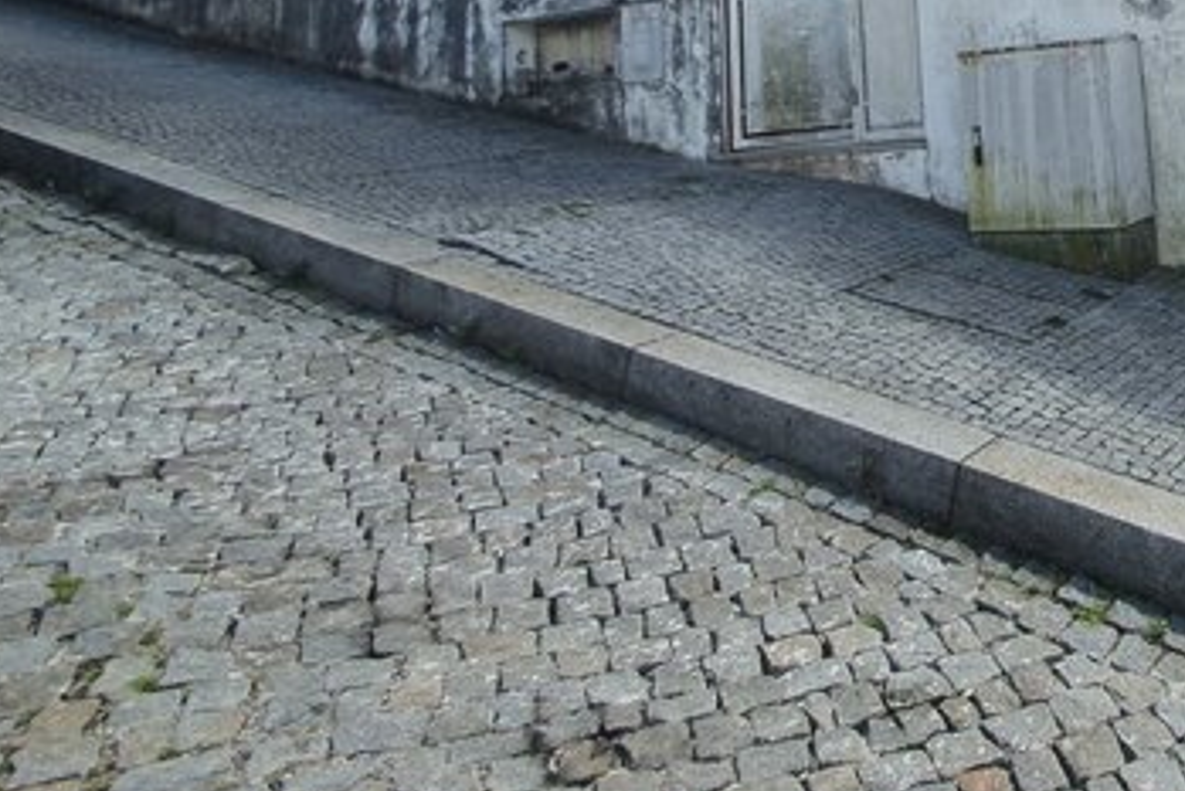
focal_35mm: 31
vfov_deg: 35.5
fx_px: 1021
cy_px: -102
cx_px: 1117
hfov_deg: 51.4
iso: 50
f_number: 2.2
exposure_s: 1/1196
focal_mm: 1.8
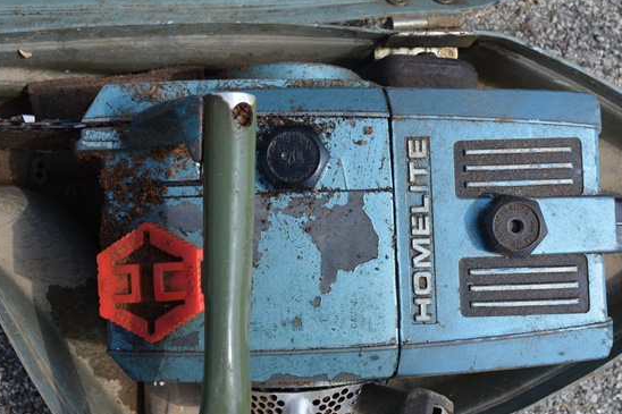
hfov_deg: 42.7
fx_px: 794
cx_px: 291
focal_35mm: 46
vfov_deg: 29.2
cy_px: 213
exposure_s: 1/250
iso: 200
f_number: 8
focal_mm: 28
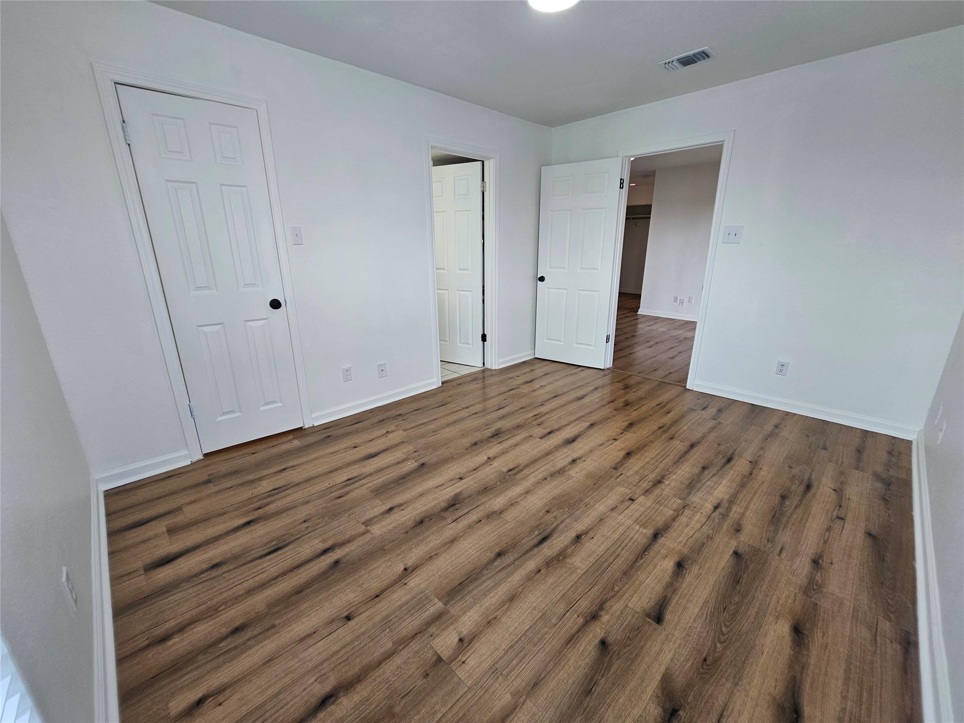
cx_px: 482
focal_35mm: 13
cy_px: 362
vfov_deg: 89.9
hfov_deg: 106.2
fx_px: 362
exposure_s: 1/60
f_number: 2.2
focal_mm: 2.2
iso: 64
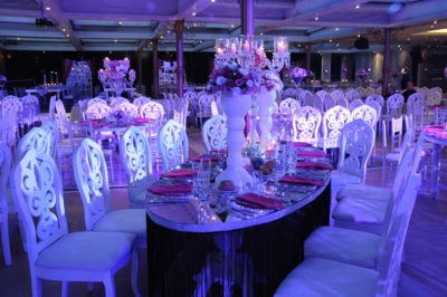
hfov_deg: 57.3
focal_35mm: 33
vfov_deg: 39.9
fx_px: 409
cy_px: 148
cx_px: 224
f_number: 5.6
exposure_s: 1/30
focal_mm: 22
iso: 1250
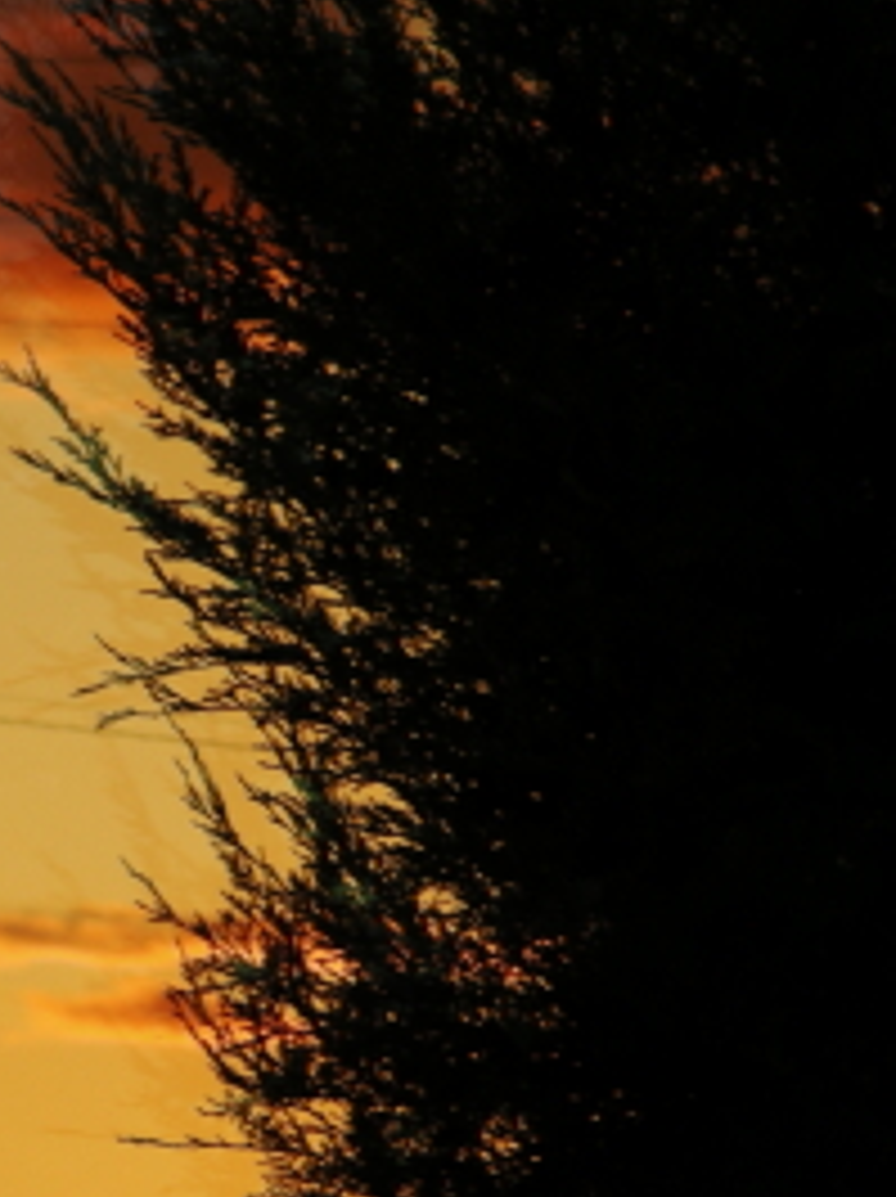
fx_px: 11476
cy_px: 846
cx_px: 200
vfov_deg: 6.0
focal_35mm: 332
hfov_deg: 4.5
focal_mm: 32.7
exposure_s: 1/125
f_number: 3.5
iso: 50
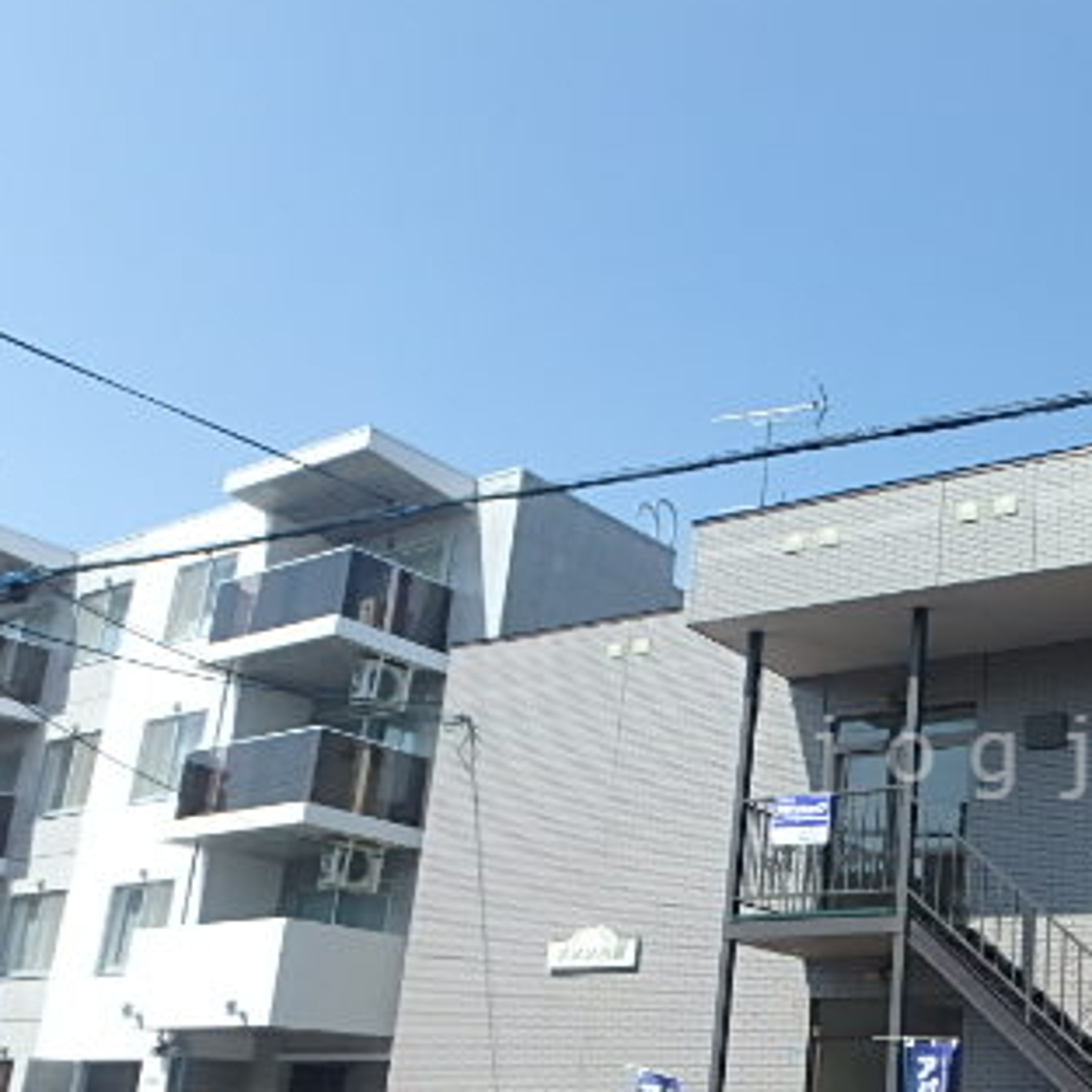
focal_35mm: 38
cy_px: 757
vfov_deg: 43.0
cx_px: 1047
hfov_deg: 39.6
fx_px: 1356
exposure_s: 1/400
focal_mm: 3.7
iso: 125
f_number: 6
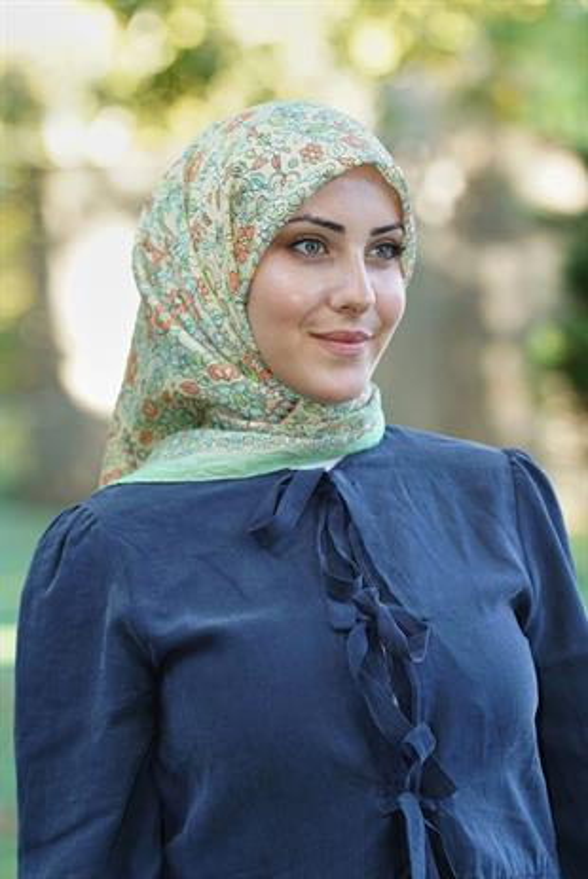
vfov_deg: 20.0
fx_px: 2495
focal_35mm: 102
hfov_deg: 13.4
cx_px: 294
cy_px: 440
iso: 500
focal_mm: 102
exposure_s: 1/125
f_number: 3.5
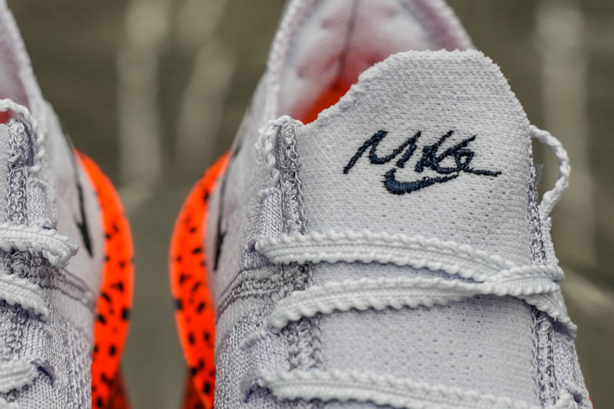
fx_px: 1654
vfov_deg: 14.1
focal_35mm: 97
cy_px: 175
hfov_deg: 20.9
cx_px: 152
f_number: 5
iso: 250
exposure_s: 1/60
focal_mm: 44
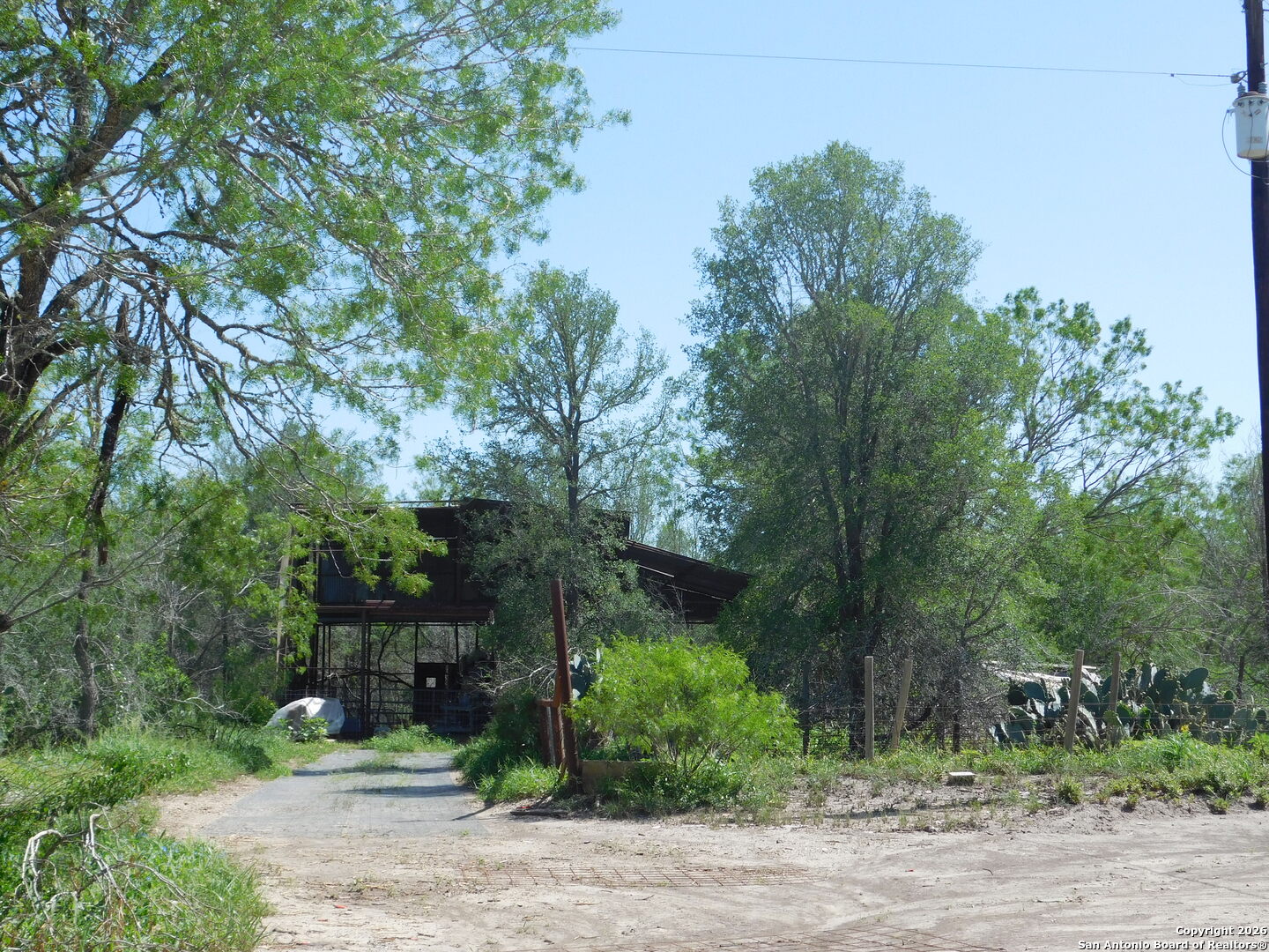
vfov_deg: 24.8
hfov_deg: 32.7
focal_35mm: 59
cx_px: 634
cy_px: 476
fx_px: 2163
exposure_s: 1/640
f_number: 4
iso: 125
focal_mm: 10.4
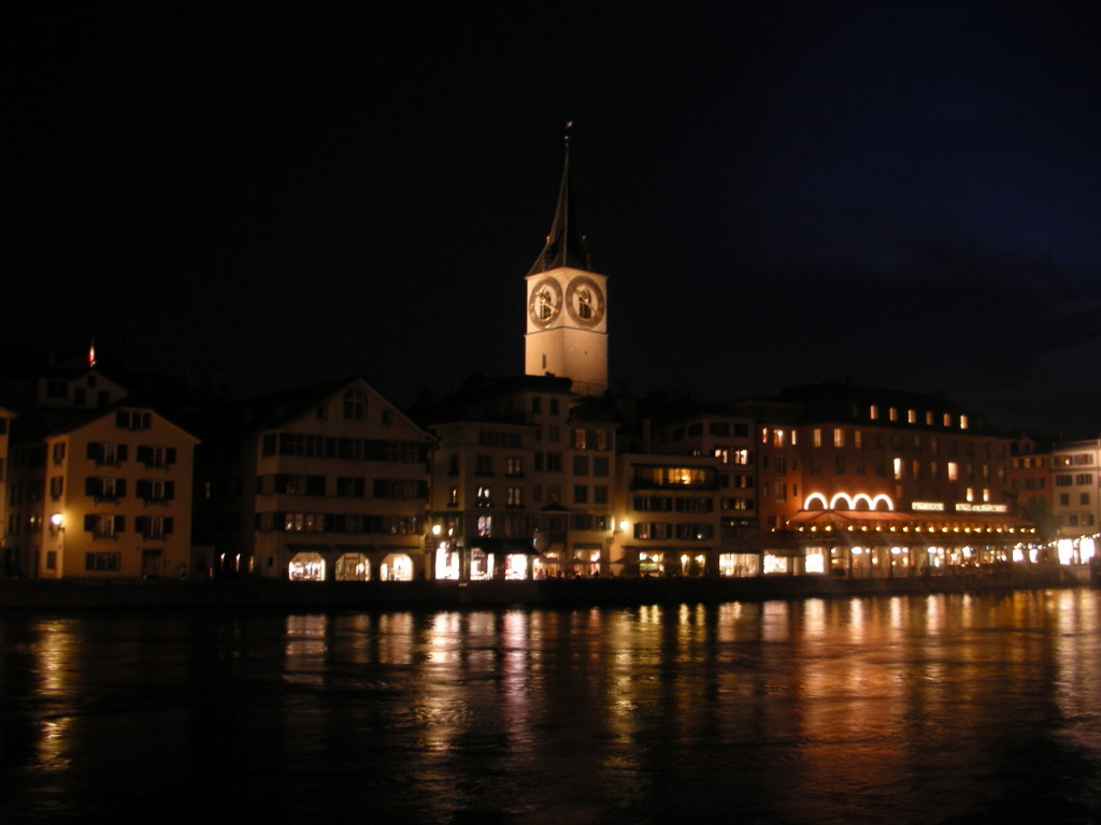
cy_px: 412
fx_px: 1113
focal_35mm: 35
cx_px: 550
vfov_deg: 40.7
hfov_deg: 52.6
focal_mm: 5.8
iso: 50
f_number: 3
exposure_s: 2
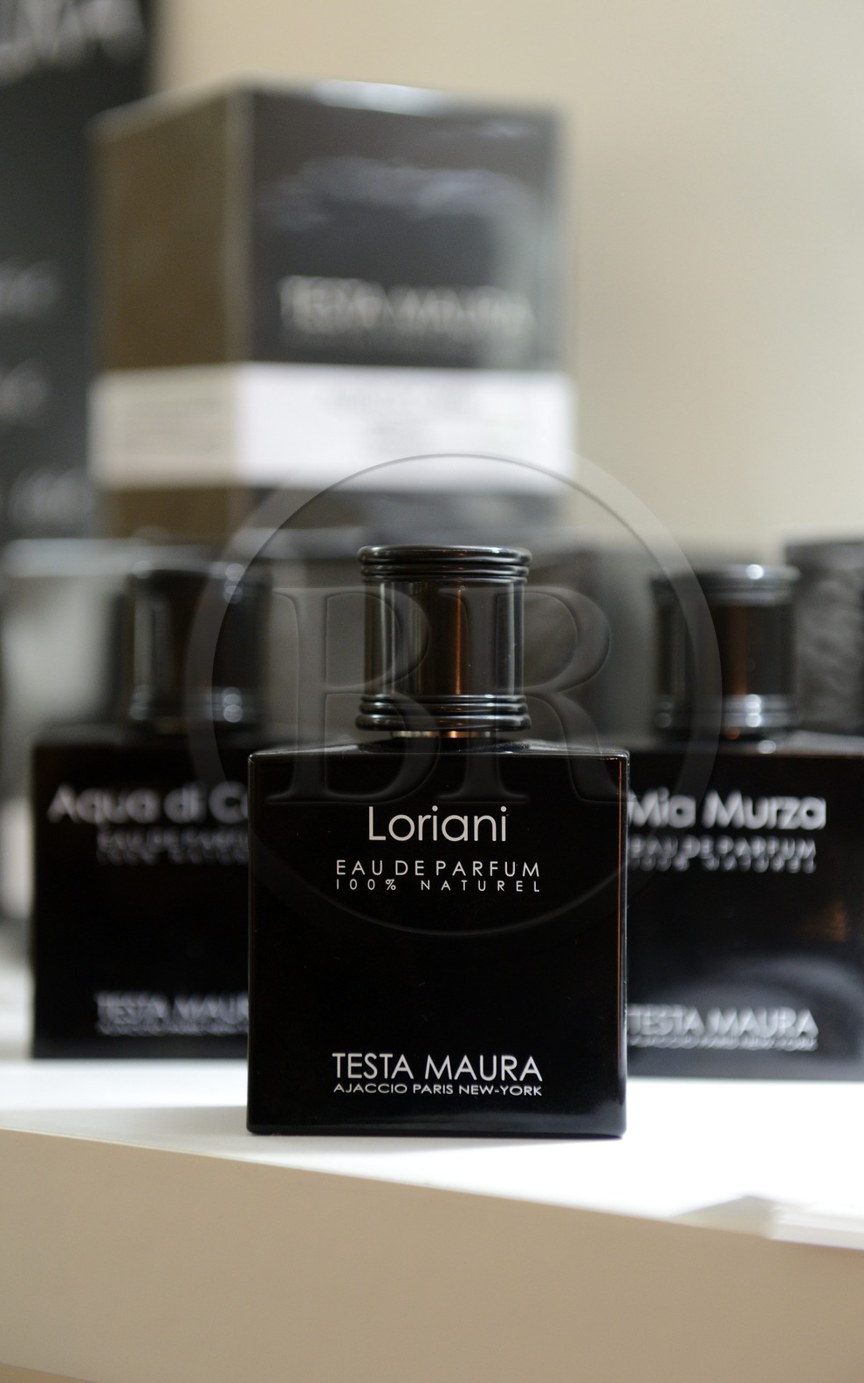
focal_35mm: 72
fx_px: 2714
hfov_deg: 18.1
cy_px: 695
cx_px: 453
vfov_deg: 28.6
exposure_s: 1/80
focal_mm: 70
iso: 1600
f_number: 4
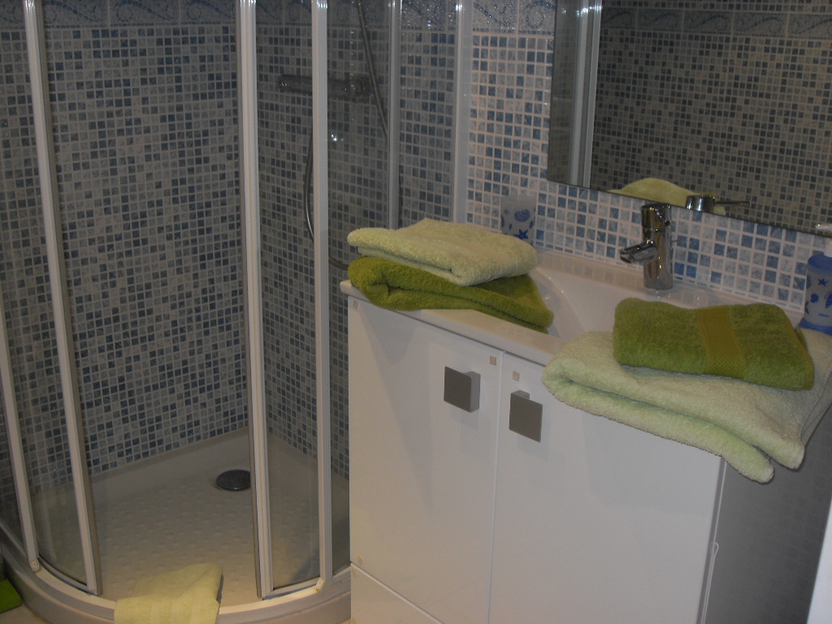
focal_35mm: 37
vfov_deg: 38.7
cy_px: 312
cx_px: 416
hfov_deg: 50.1
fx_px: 889
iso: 100
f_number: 2.8
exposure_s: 1/45
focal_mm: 6.3
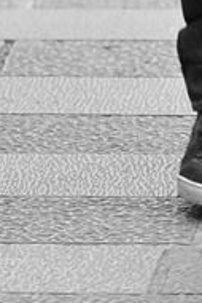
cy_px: -547
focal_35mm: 850
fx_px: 7141
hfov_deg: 1.6
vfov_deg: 2.4
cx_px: -324
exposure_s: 1/400
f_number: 2.8
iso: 640
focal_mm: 135
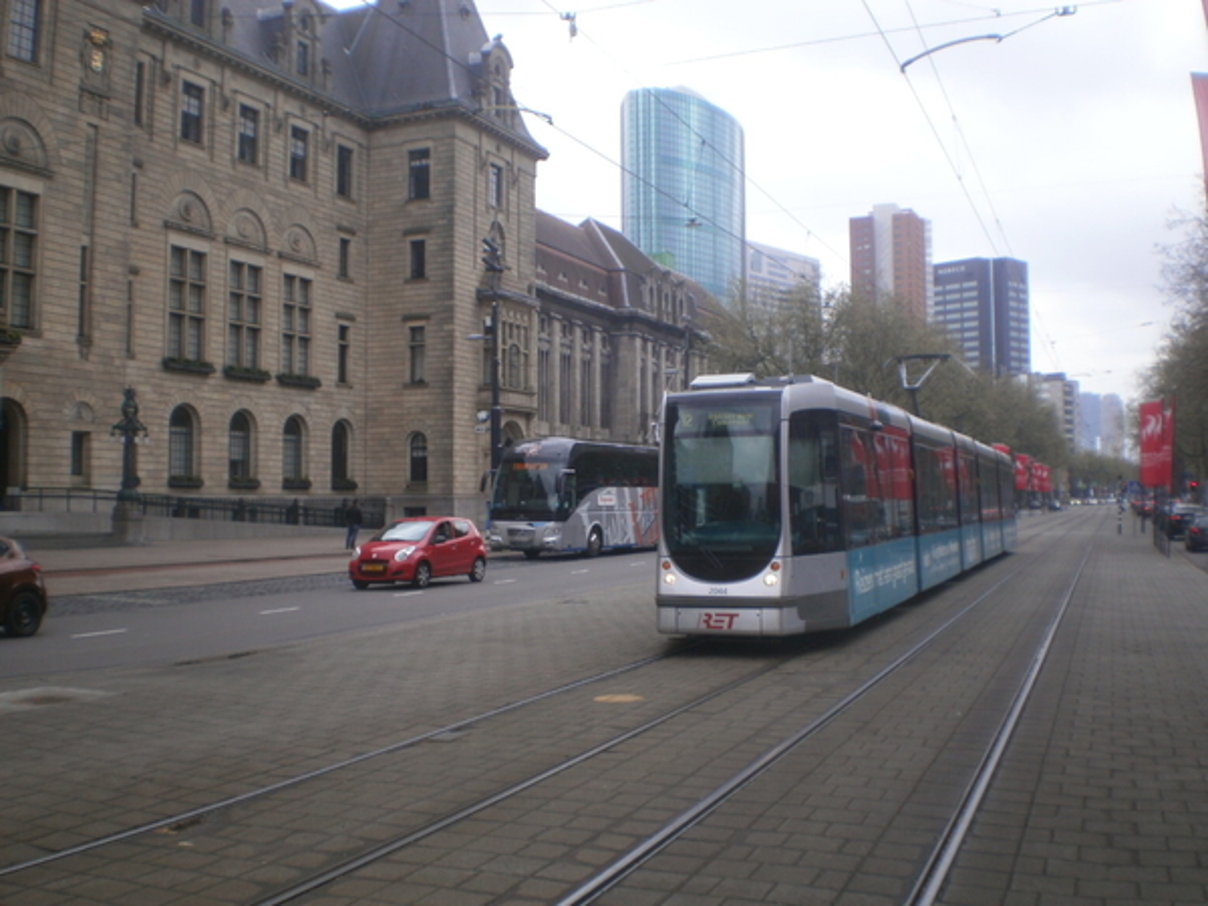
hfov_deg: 51.4
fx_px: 1256
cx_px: 604
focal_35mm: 36
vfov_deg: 39.7
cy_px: 453
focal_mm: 6.3
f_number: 4.6
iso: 100
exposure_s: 1/320
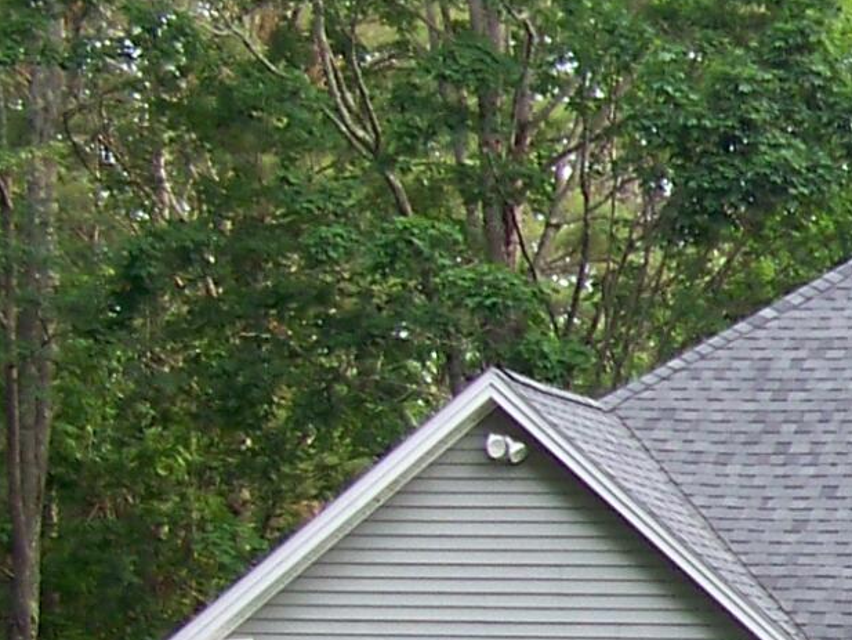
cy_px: 745
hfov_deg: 10.5
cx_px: 1649
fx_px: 4308
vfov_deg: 8.4
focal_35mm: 175
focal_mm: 5.85
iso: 64
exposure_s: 1/60
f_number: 2.8
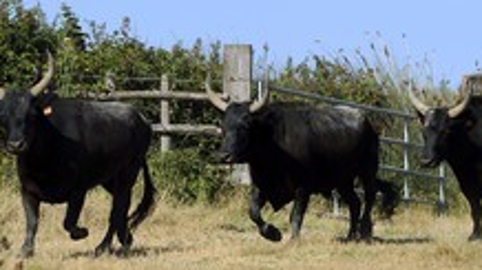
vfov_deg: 3.2
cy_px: 197
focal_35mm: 384
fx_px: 4902
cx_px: 380
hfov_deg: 5.6
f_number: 8
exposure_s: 1/800
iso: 200
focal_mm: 190
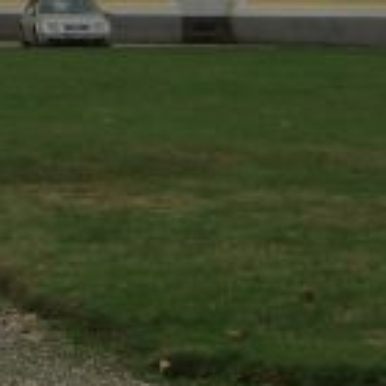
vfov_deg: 7.2
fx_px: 3003
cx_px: -447
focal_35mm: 238
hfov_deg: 7.0
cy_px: -301
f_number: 4
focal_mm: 8.4
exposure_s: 1/320
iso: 64
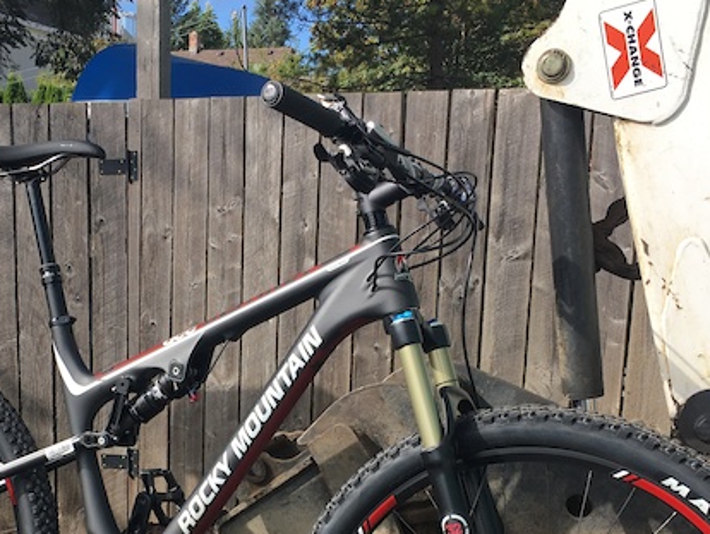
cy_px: 448
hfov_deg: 33.9
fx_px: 1149
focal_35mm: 56
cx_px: 223
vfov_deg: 25.5
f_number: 2.2
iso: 25
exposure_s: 1/705
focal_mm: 4.15
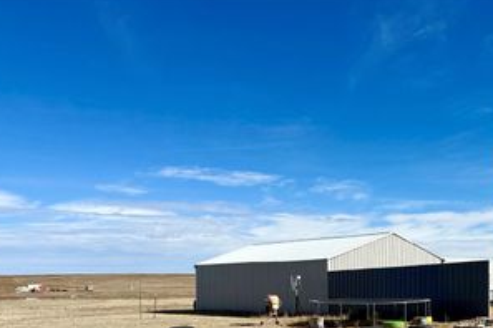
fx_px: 575
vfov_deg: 30.4
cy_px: 299
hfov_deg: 45.0
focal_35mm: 42
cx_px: 364
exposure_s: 1/8130
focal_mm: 6.76
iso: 80
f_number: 1.78
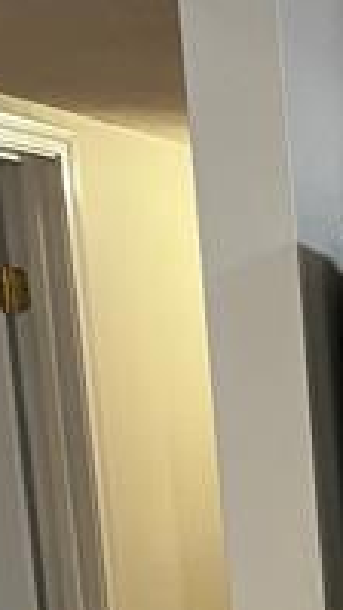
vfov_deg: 14.2
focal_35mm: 146
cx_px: 1228
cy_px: 754
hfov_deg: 6.9
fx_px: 2360
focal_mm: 5.1
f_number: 1.6
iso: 250
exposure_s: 1/60
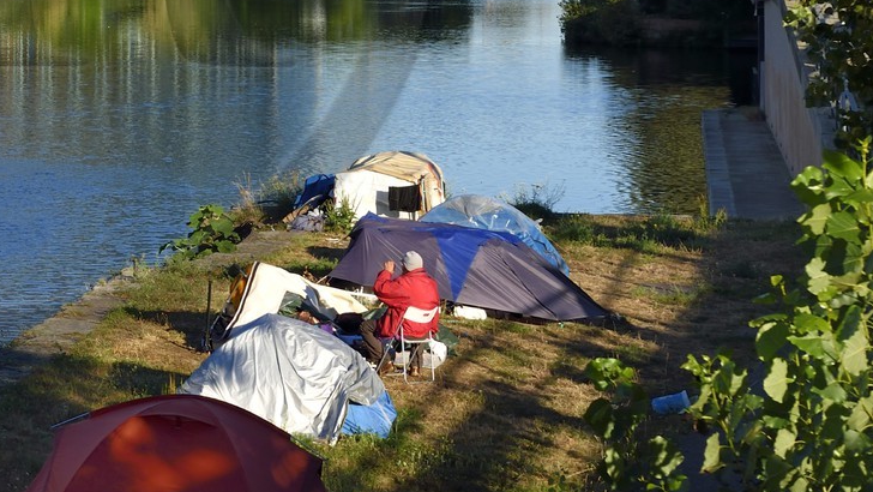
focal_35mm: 161
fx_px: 3728
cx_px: -50
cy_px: -128
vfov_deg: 7.5
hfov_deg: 13.1
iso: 200
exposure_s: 1/250
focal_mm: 70
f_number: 11
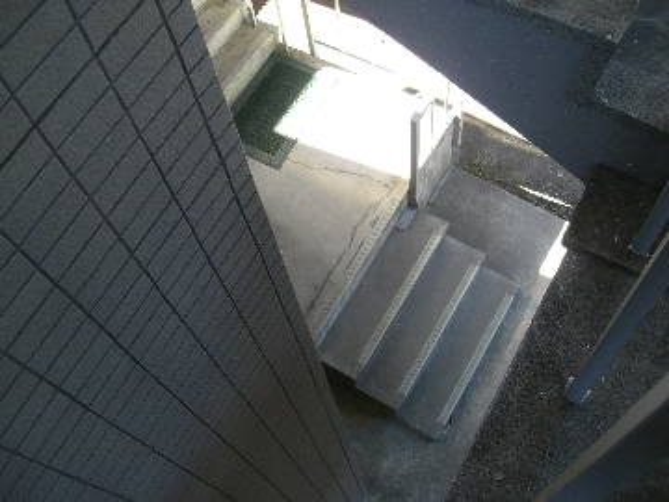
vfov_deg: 37.7
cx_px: 334
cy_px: 251
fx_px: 734
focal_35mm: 38
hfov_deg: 49.0
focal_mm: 6.3
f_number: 3.1
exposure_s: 1/100
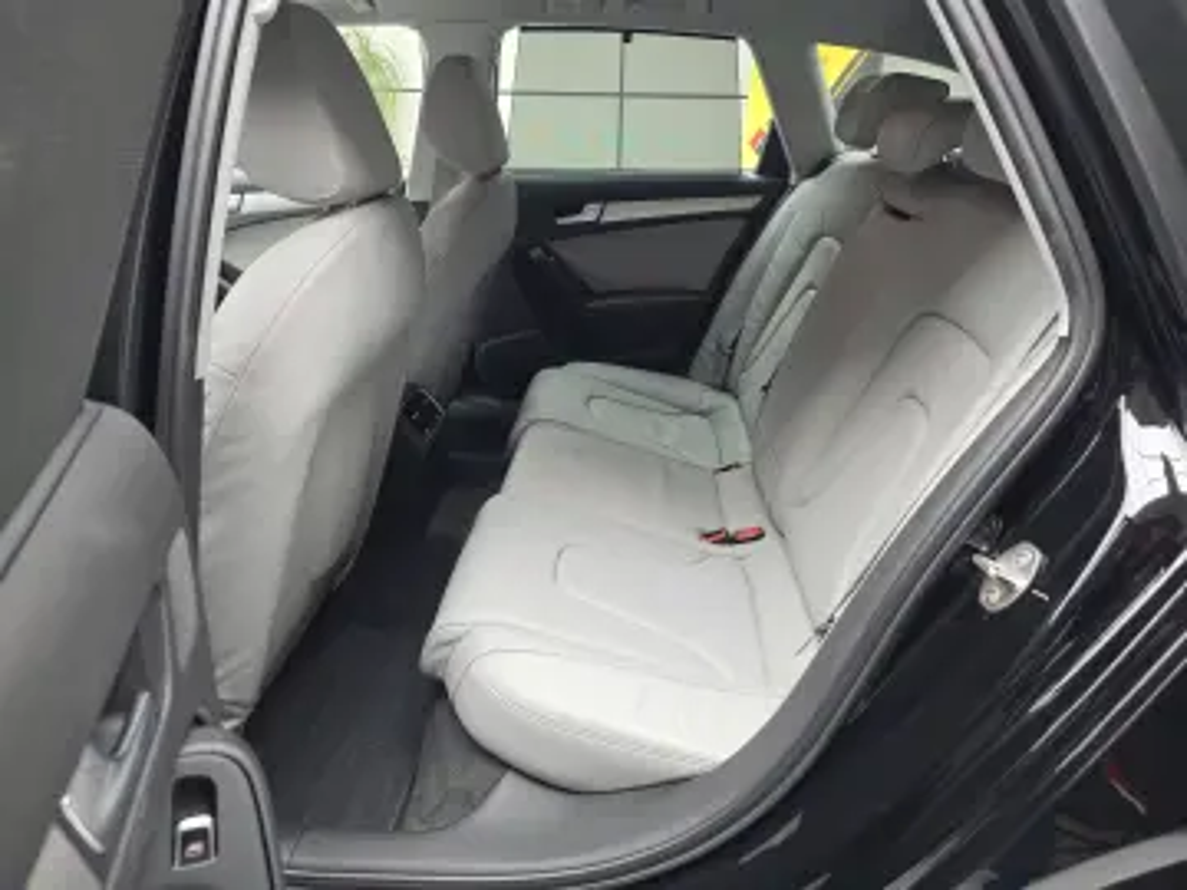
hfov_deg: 73.9
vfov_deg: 58.9
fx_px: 789
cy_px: 445
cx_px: 594
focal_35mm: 23
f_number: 1.7
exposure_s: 1/100
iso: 160
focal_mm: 6.25
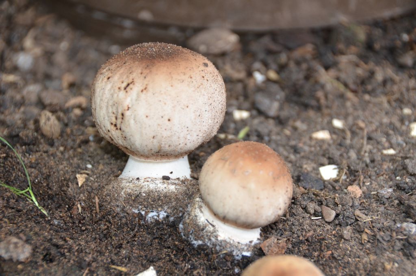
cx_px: 208
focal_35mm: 123
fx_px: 1418
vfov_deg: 11.1
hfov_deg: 16.7
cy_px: 138
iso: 800
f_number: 5
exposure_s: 1/60
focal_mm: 82
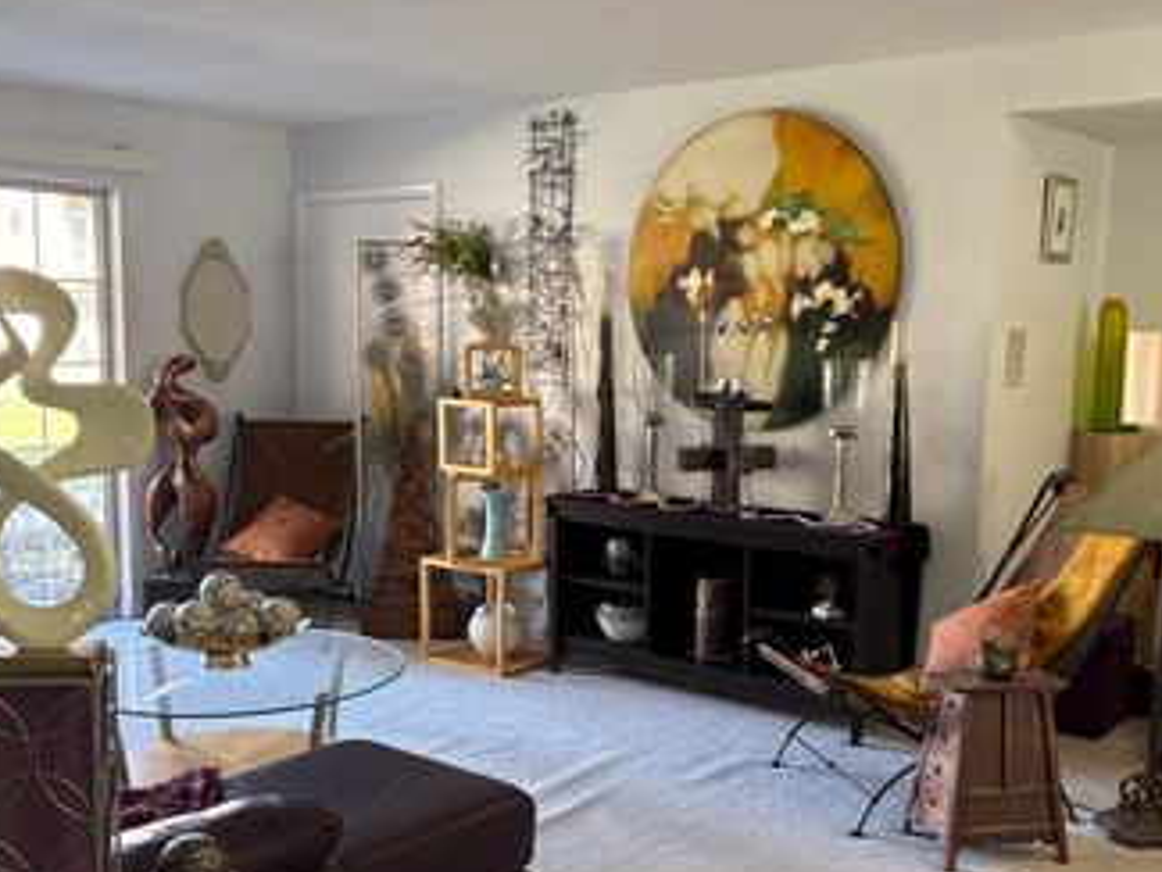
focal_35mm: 40
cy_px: 534
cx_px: 579
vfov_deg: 35.8
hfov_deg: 46.8
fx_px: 1343
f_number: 1.6
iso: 200
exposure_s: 1/60
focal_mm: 5.96
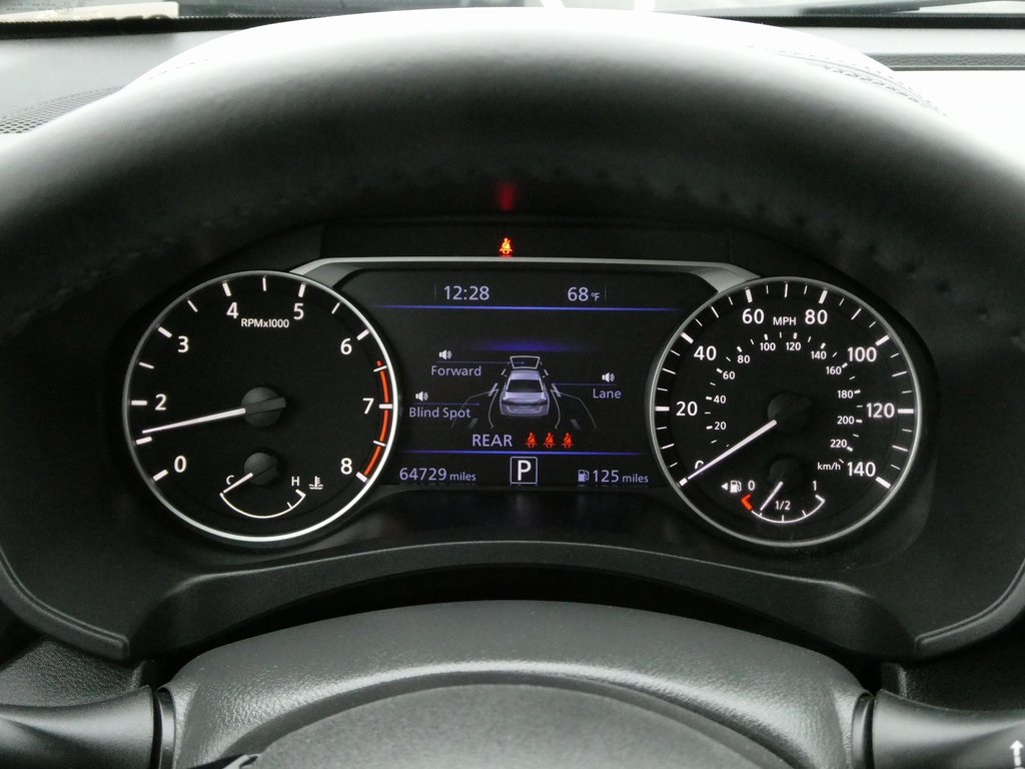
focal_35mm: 50
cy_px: 384
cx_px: 512
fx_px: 1481
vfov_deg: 29.1
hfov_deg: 38.2
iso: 1000
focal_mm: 9
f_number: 4.1
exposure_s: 1/250
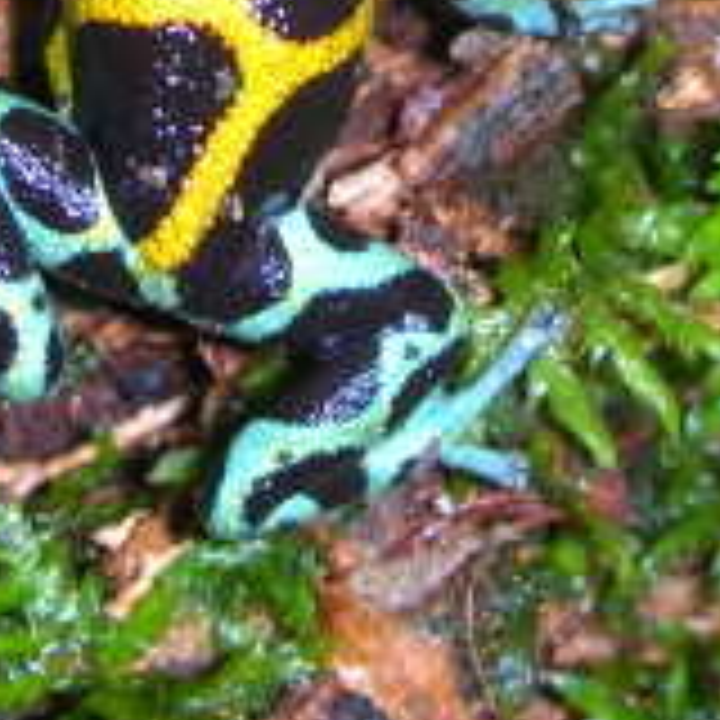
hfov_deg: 8.0
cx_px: 171
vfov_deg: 7.9
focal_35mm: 219
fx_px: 5154
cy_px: -238
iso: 50
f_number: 11.3
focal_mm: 10.1
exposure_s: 1/120
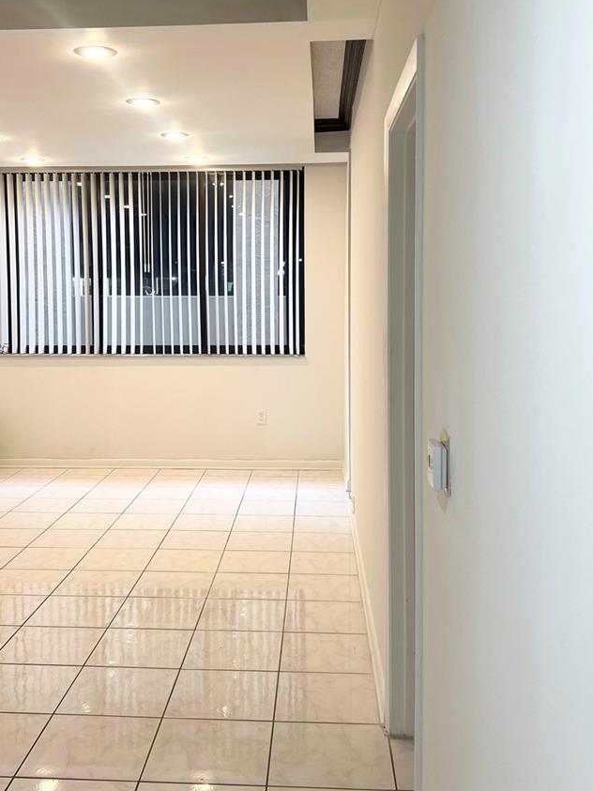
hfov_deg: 38.6
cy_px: 348
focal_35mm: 37
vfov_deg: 50.0
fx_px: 845
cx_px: 256
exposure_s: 1/120
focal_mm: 5.7
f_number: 1.5
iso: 64
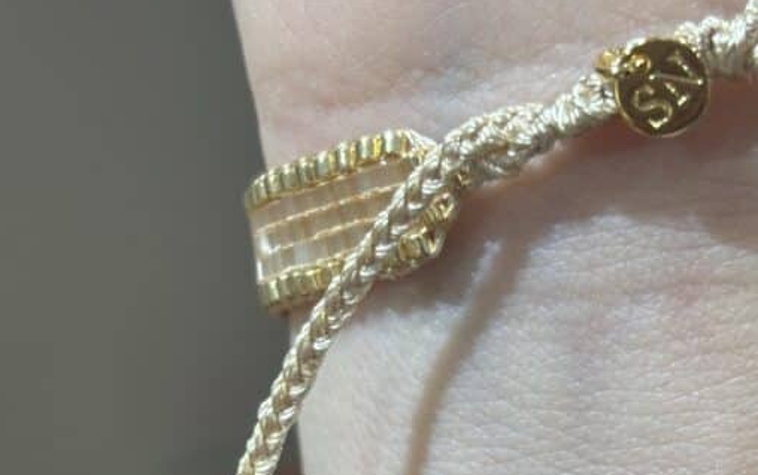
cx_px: 531
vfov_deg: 11.7
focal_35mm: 111
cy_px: 497
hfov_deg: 18.7
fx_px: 2294
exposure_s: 1/50
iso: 32
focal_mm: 5.96
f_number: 1.6
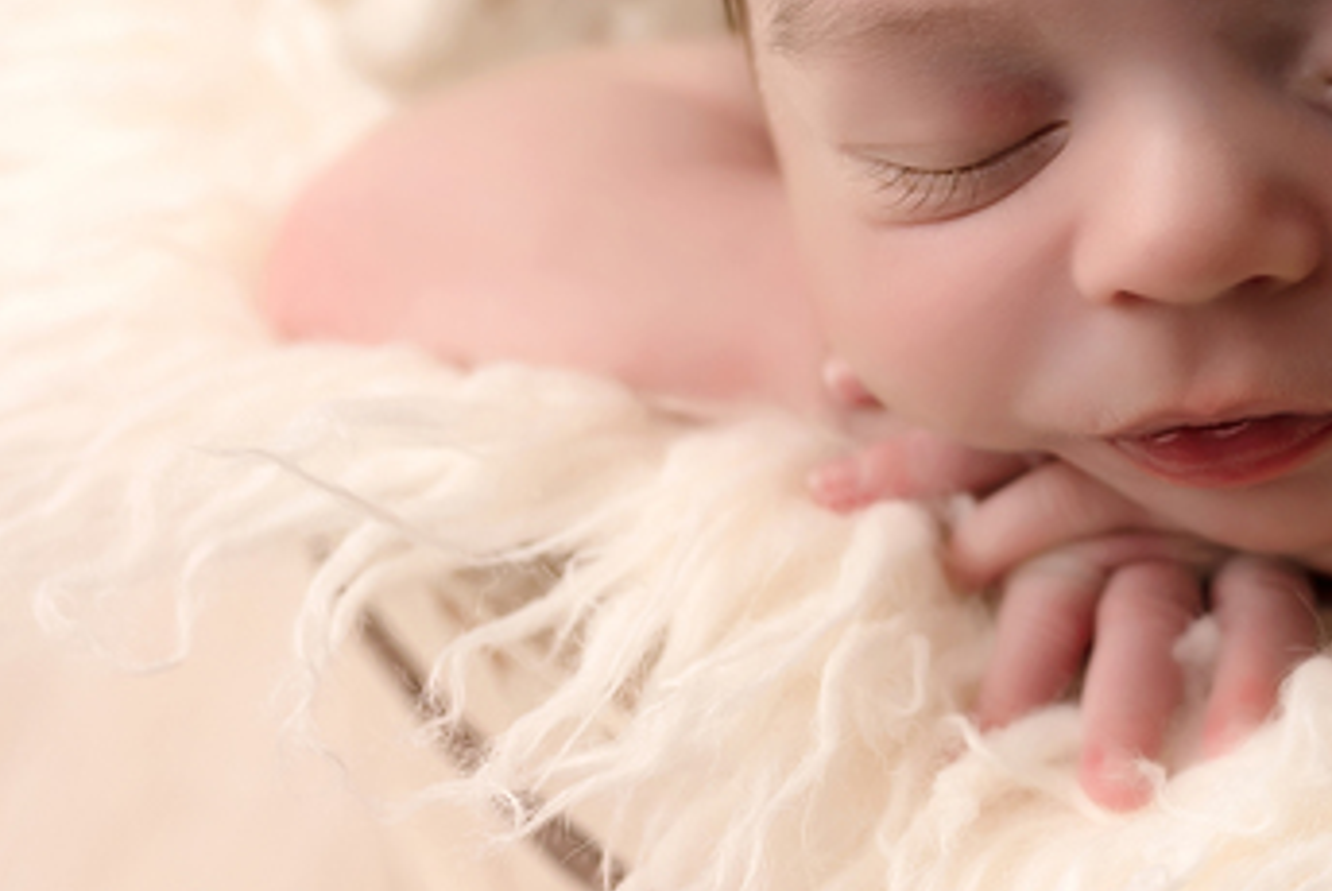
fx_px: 4518
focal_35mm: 122
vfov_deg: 11.2
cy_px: 145
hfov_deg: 16.1
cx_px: 1599
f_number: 2.8
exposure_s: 1/160
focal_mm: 35
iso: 100
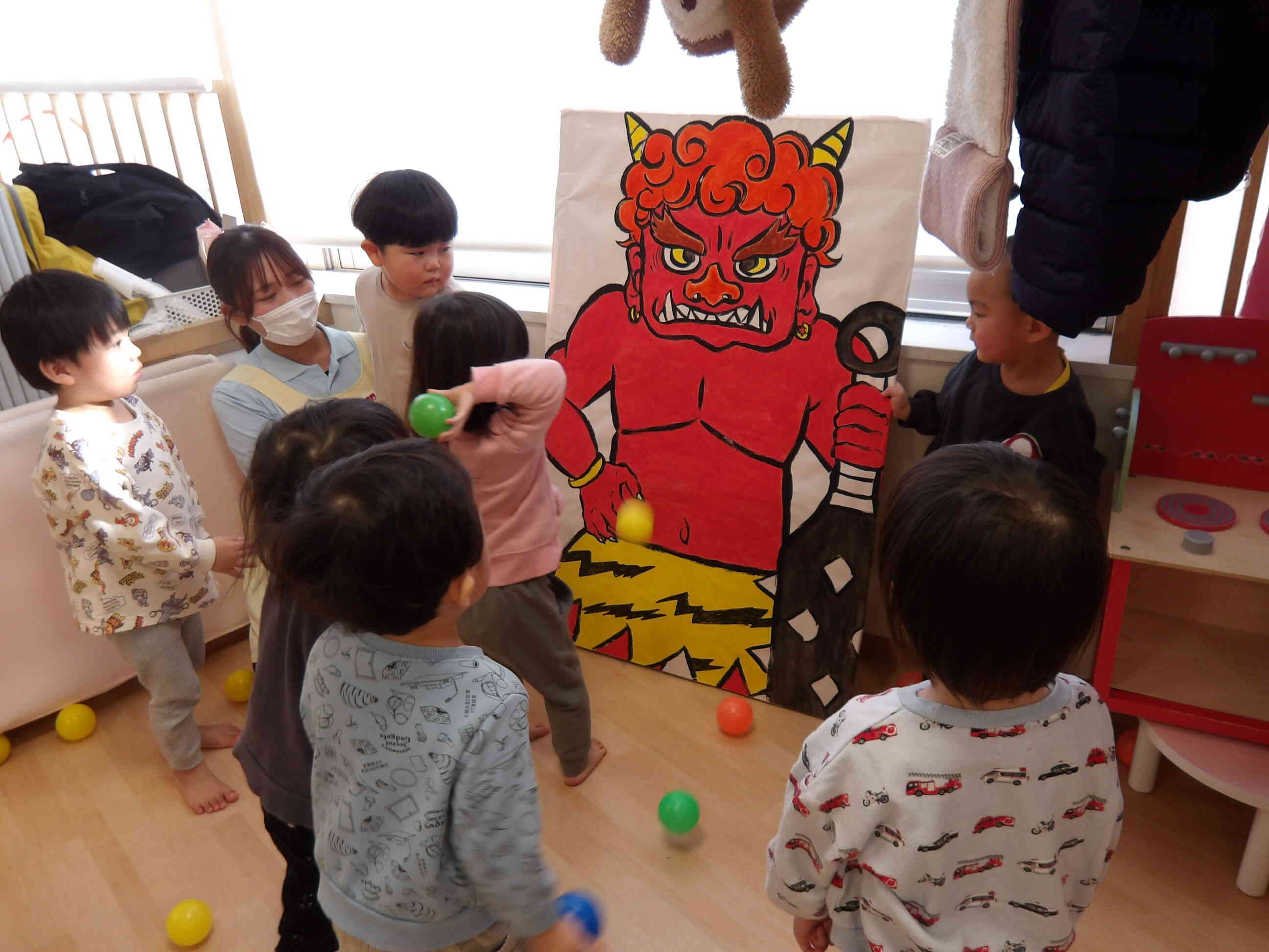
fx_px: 990
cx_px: 634
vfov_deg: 51.4
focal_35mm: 27
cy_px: 476
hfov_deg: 65.3
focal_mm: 4.9
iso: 100
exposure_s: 1/88
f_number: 3
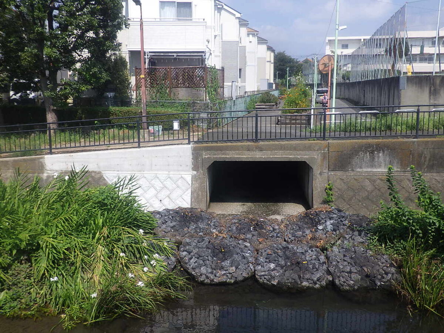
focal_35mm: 34
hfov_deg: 54.0
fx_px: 436
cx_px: 222
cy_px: 166
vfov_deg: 41.8
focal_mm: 6.1
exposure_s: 1/800
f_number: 4.6
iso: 125
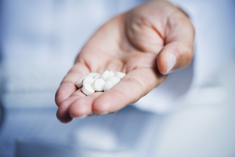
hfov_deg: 19.4
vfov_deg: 13.1
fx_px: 686
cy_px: 78
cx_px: 118
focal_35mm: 105
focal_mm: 105
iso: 64
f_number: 4.5
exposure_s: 1/125
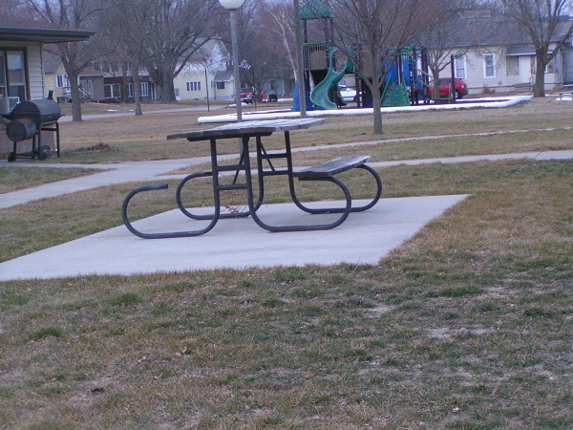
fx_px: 1424
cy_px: 215
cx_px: 286
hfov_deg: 22.8
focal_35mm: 86
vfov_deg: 17.2
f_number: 3.2
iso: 200
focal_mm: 13.2
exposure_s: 1/60
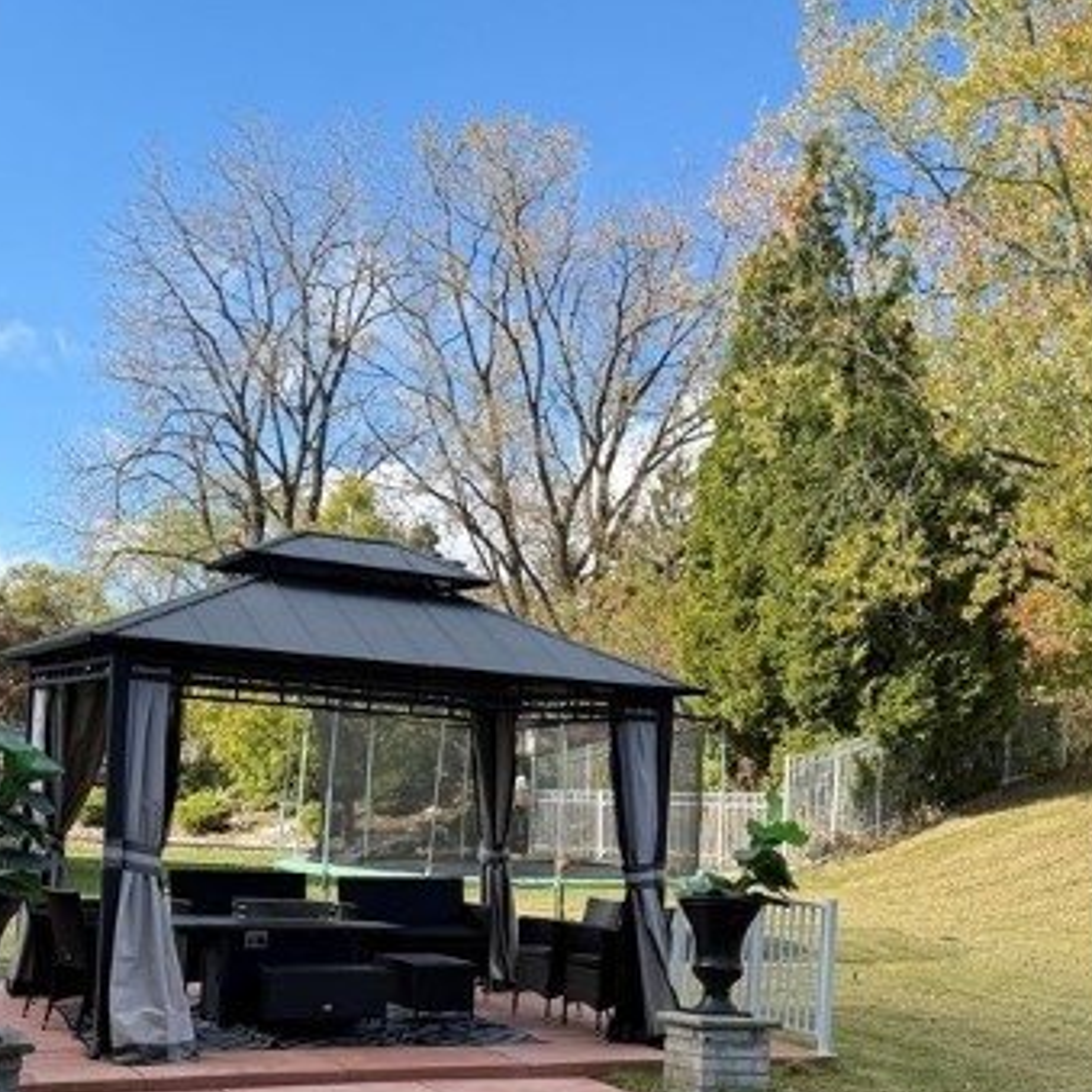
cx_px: 670
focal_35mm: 48
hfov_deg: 35.2
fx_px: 1713
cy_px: 873
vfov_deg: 34.3
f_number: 1.78
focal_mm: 6.76
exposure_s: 1/1770
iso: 80
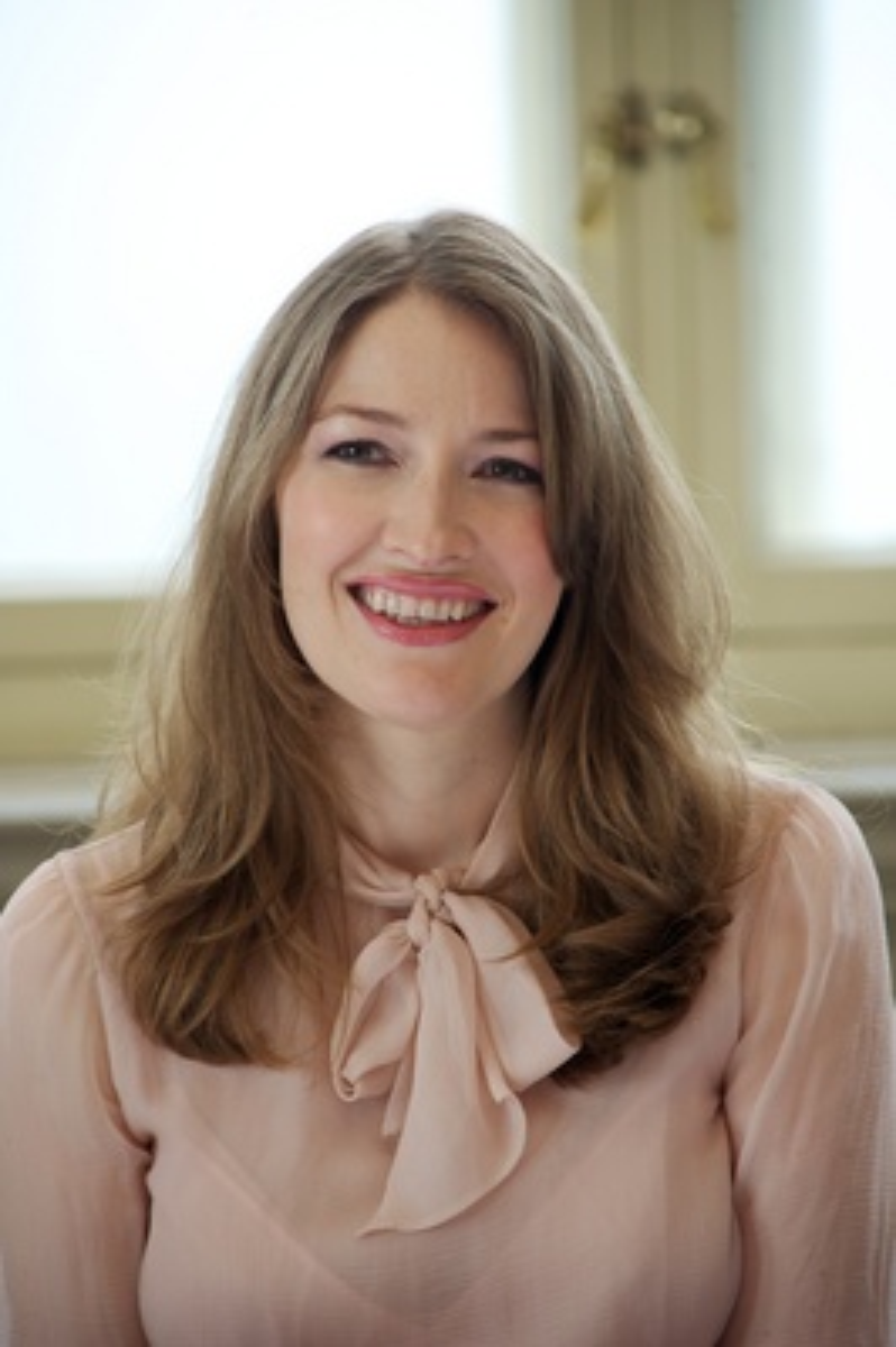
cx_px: 448
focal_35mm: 200
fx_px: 7479
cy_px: 674
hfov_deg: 6.9
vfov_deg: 10.3
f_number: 5.6
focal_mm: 200
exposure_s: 1/60
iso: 500
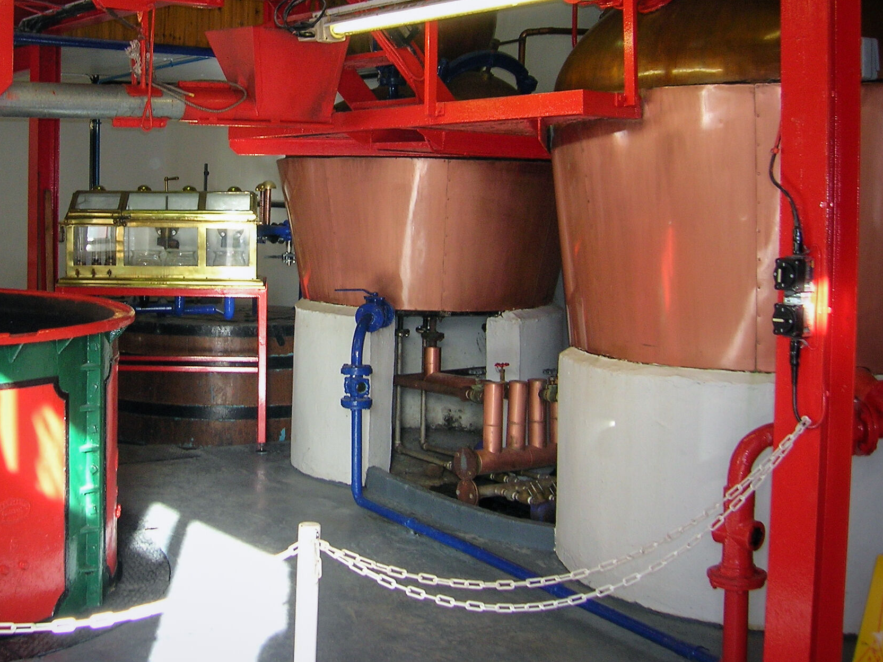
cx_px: 277
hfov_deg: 38.4
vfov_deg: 29.5
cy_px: 219
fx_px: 1250
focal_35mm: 49
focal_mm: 5.7
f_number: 2.9
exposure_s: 1/30
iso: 51
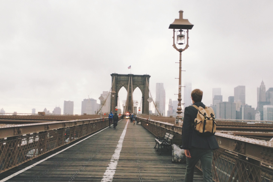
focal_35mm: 32
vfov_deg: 41.0
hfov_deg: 58.7
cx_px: 138
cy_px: 106
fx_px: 243
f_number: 2.2
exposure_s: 1/199
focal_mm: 4.15
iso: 32
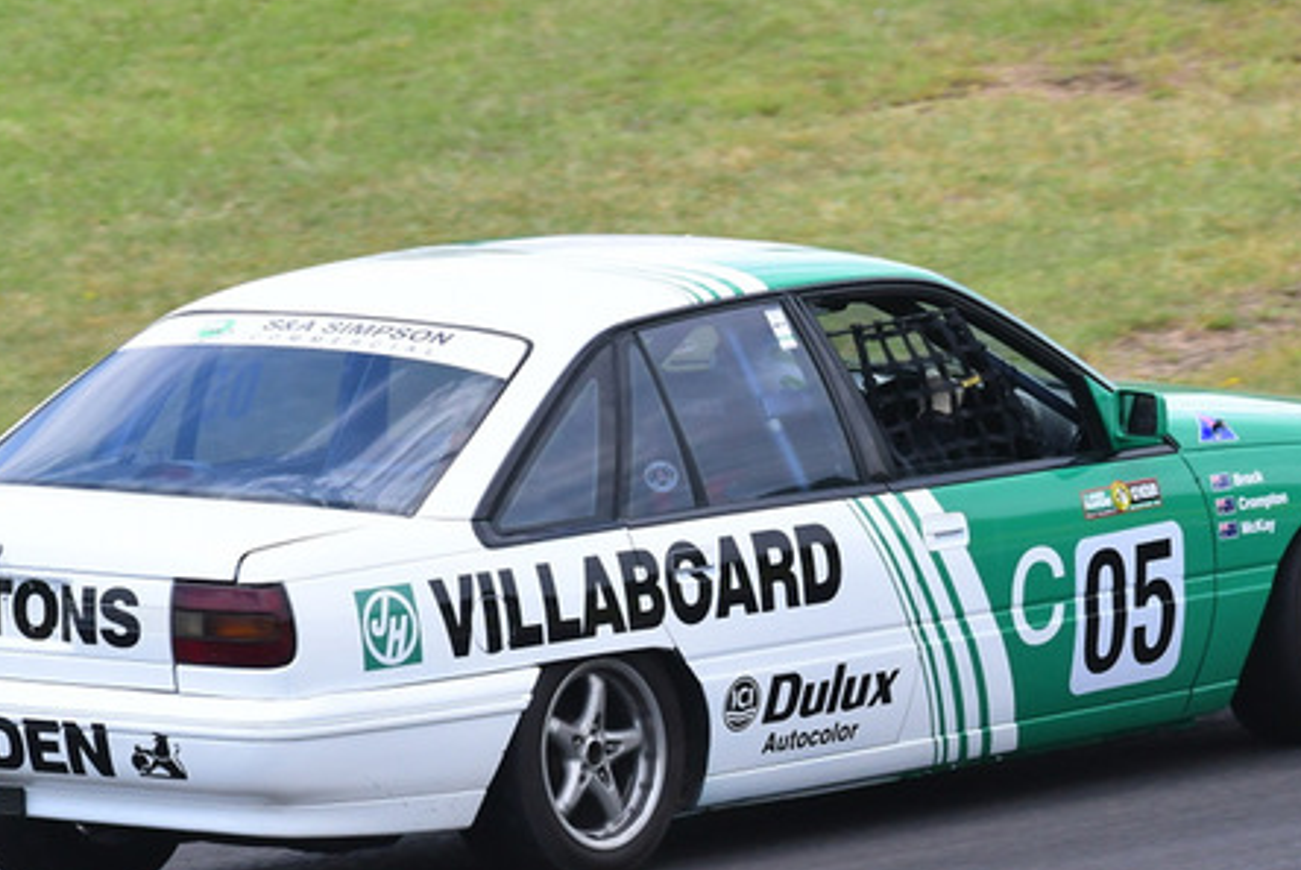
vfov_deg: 1.5
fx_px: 34184
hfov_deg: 2.2
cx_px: 686
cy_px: 431
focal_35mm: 945
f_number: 11
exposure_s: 1/640
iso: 800
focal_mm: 350
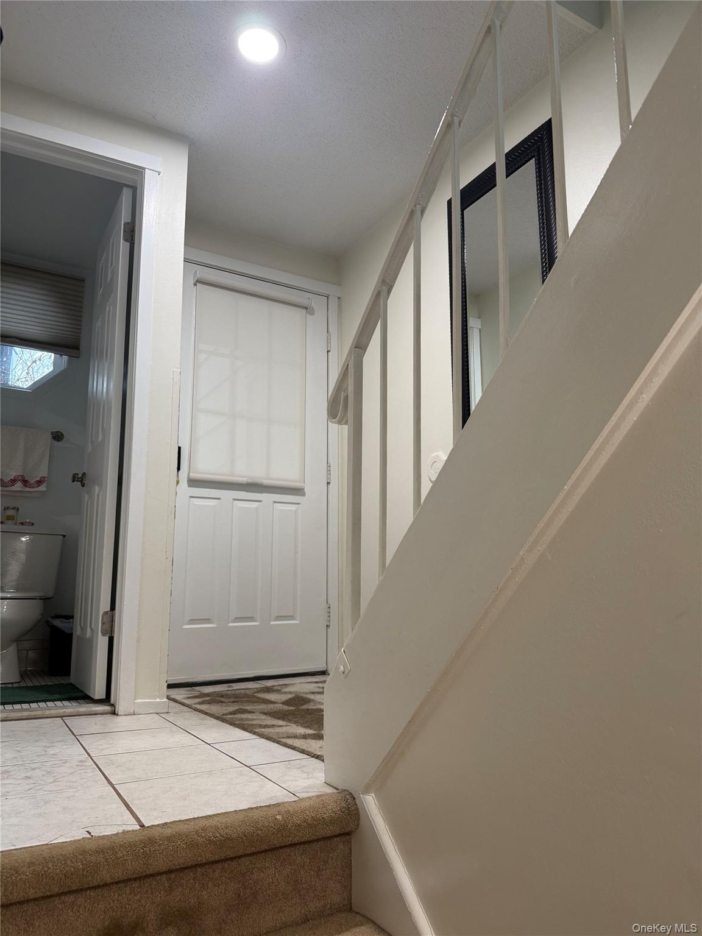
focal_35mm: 24
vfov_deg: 71.6
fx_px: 649
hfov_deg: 56.8
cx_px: 351
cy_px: 468
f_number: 1.78
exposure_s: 1/60
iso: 160
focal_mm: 6.76
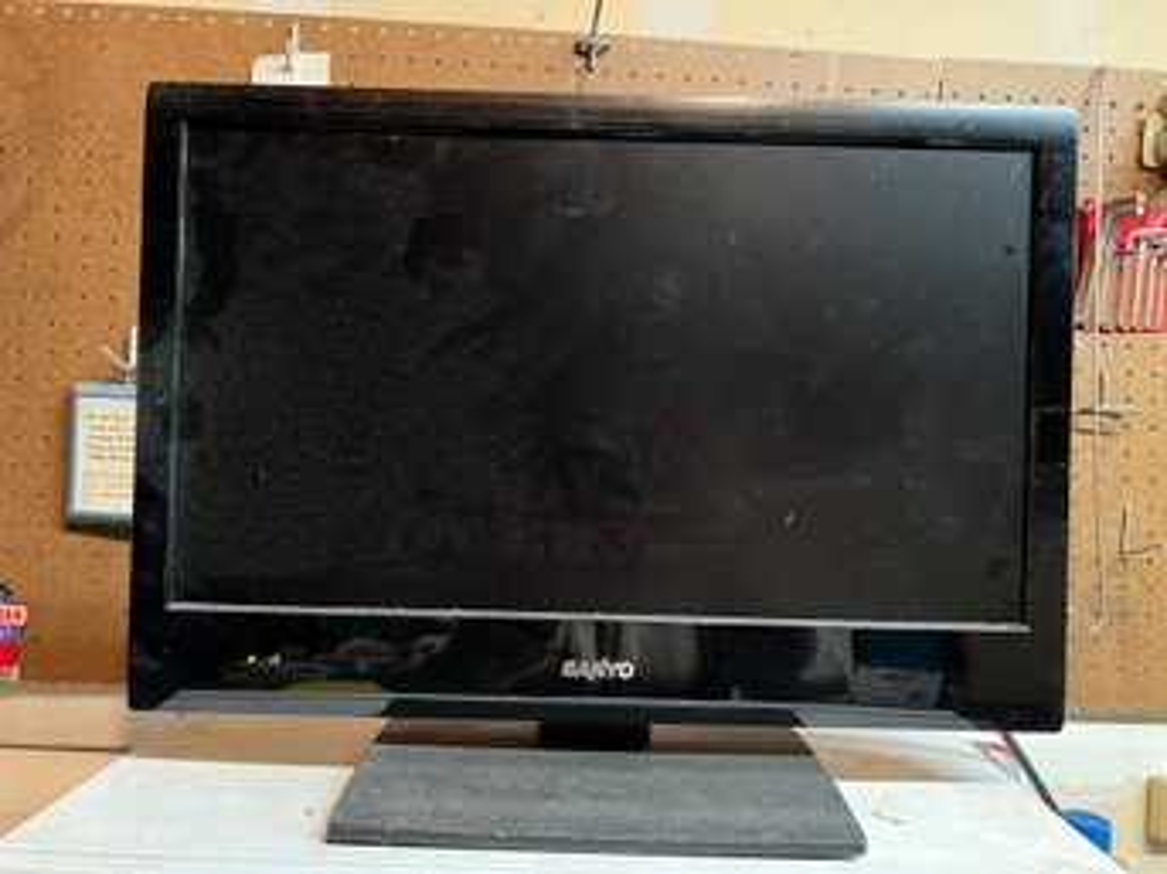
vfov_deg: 53.0
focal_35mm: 26
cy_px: 437
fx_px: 876
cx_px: 584
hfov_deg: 67.3
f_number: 1.5
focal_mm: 5.7
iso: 640
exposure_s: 1/30
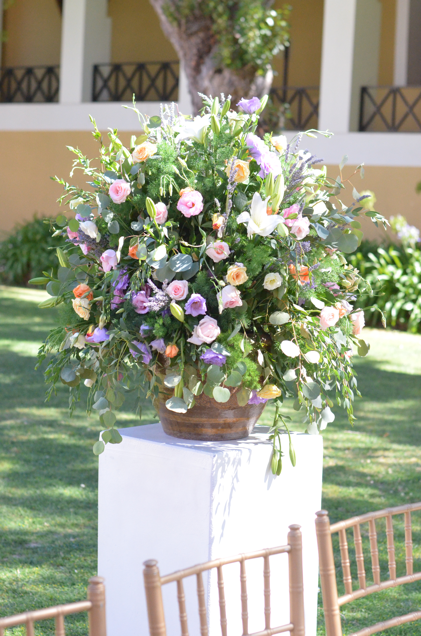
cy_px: 318
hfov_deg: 18.1
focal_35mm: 75
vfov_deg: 27.0
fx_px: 1321
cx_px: 210
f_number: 3.5
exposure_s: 1/4000
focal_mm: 50
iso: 3200
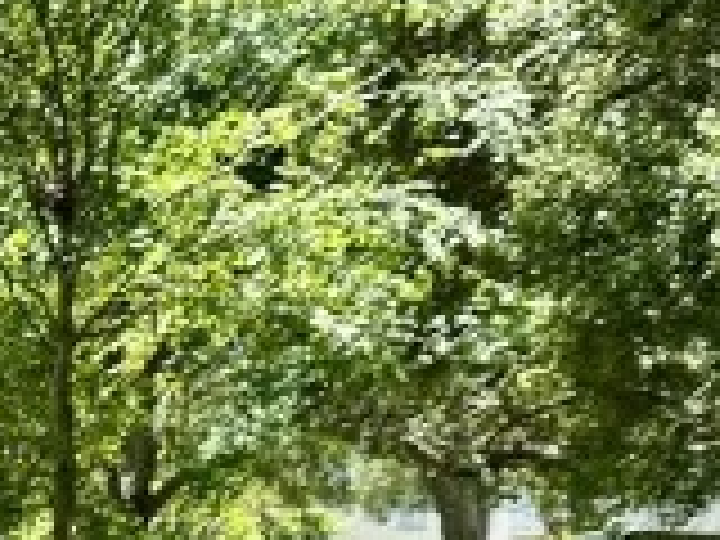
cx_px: -837
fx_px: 3203
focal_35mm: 154
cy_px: 904
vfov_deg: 9.3
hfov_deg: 11.3
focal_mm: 6.76
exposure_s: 1/1653
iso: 100
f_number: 1.78
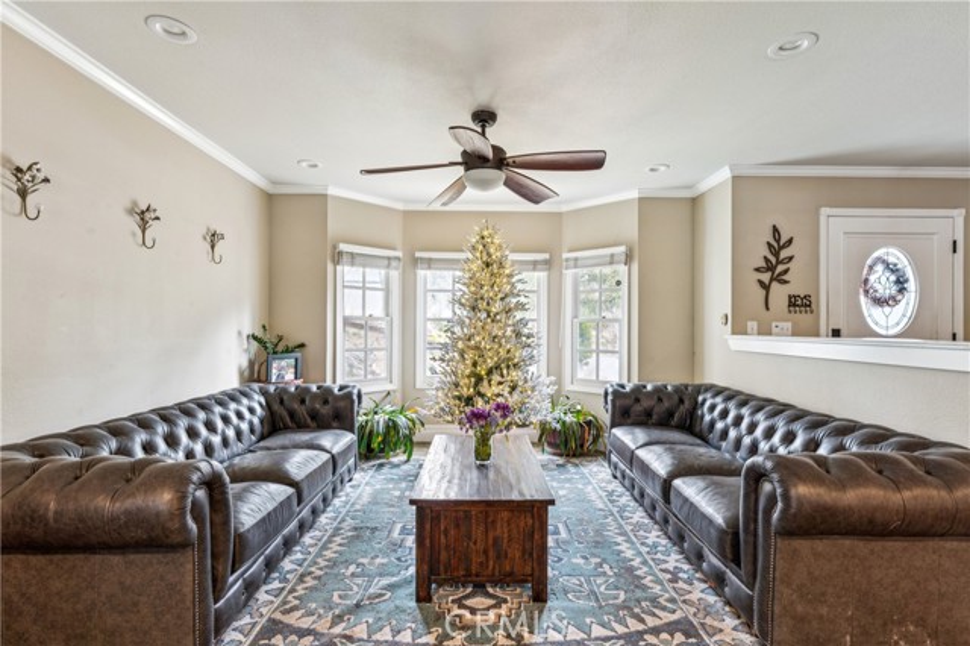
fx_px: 460
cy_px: 323
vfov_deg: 70.1
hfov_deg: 93.0
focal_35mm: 17
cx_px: 485
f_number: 13
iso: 100
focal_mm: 17.1
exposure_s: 1.6
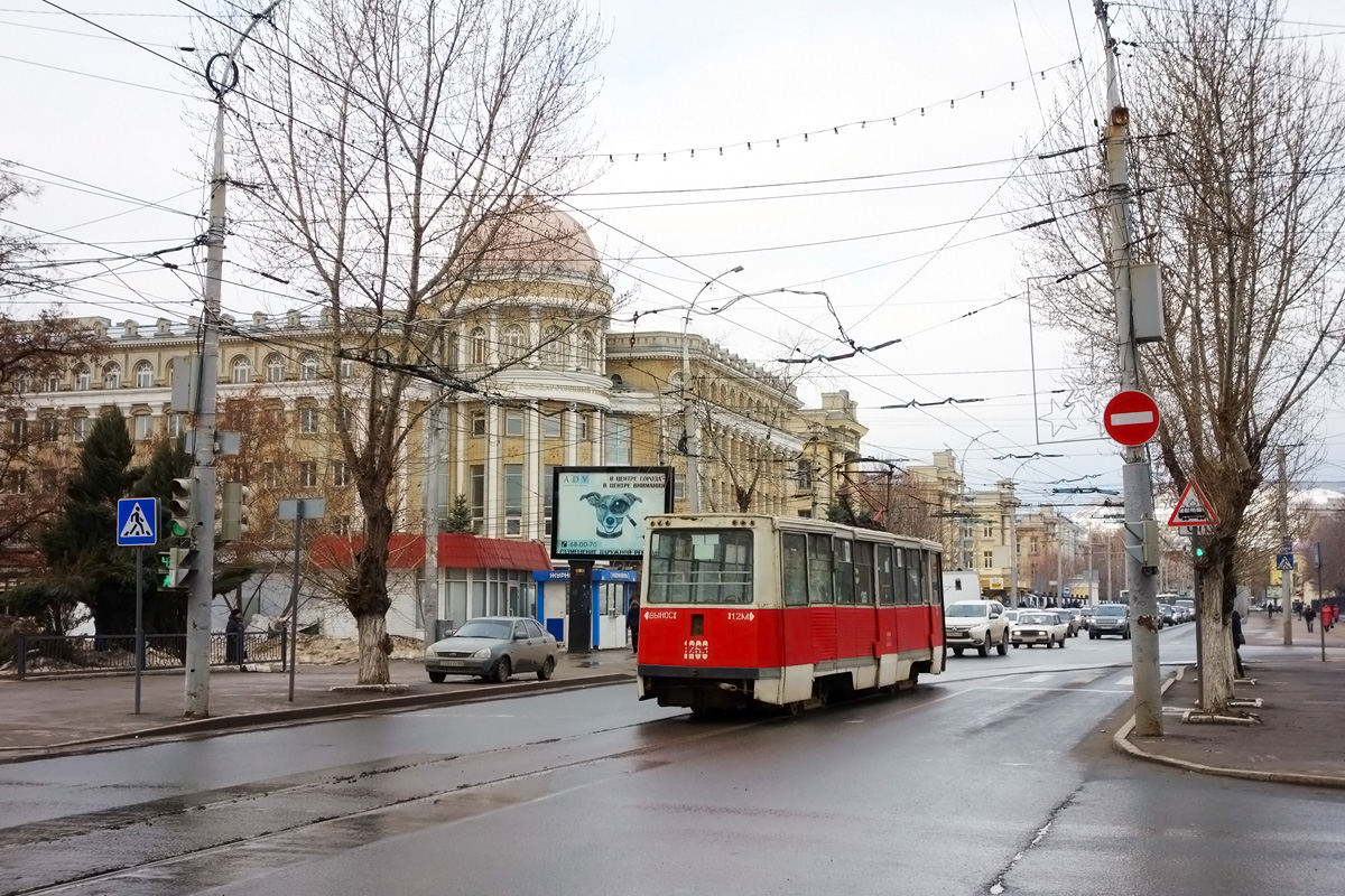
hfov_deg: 42.7
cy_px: 448
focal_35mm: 46
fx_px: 1718
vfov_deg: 29.2
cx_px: 672
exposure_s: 1/1250
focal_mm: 17.18
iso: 125
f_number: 3.2
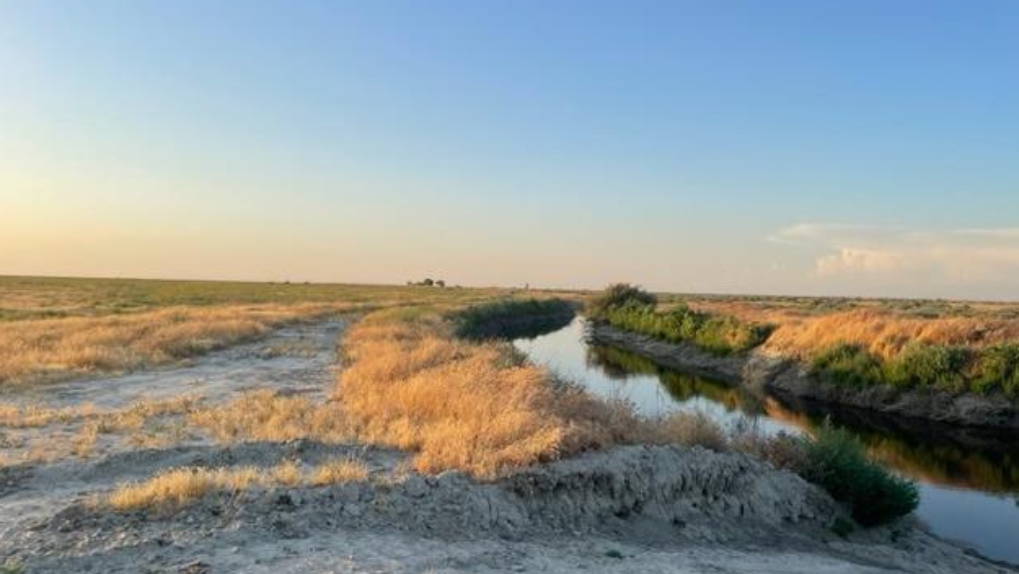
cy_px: 295
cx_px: 514
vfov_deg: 40.2
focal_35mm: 29
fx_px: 784
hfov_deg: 66.0
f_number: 1.6
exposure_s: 1/1261
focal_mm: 4.2
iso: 32
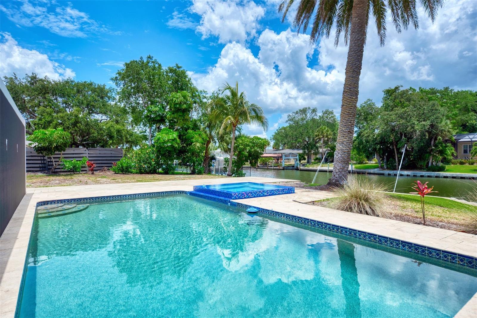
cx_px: 238
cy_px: 159
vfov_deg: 61.9
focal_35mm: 20
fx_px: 265
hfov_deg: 84.0
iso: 160
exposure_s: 1/200
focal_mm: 20
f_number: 7.1
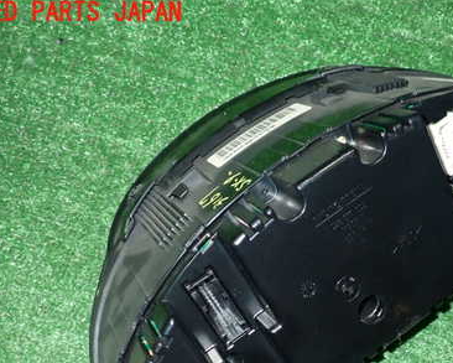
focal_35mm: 48
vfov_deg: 30.9
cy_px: 276
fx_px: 644
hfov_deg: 38.0
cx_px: 328
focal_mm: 5.4
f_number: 6.3
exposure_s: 1/30
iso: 800
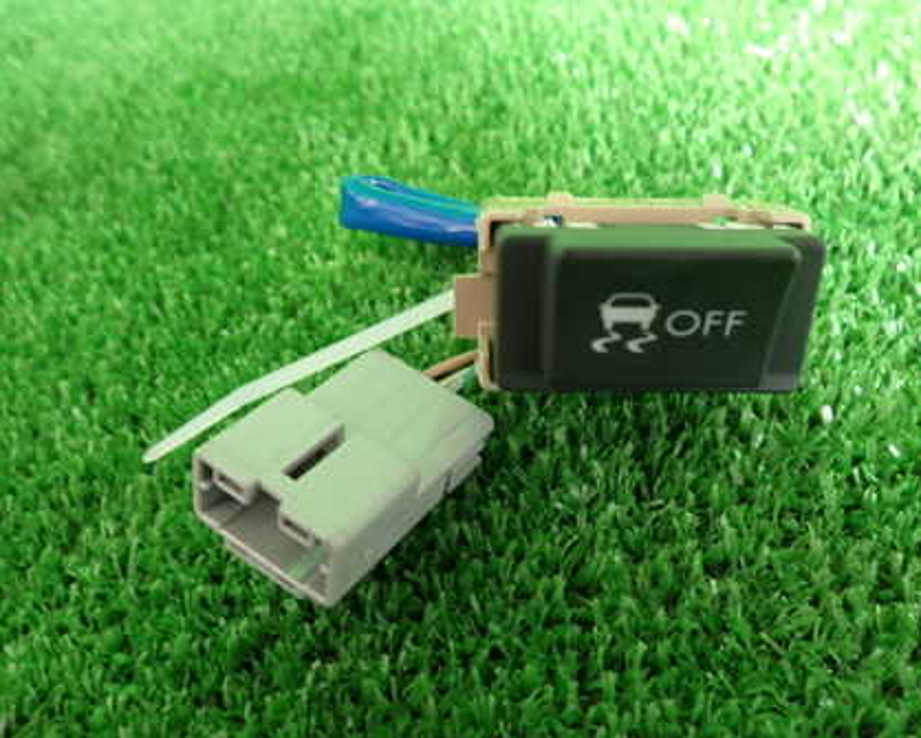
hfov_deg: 51.4
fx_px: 955
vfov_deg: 42.3
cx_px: 518
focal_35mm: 35
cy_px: 372
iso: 200
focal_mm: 4.5
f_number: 2
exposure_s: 1/30
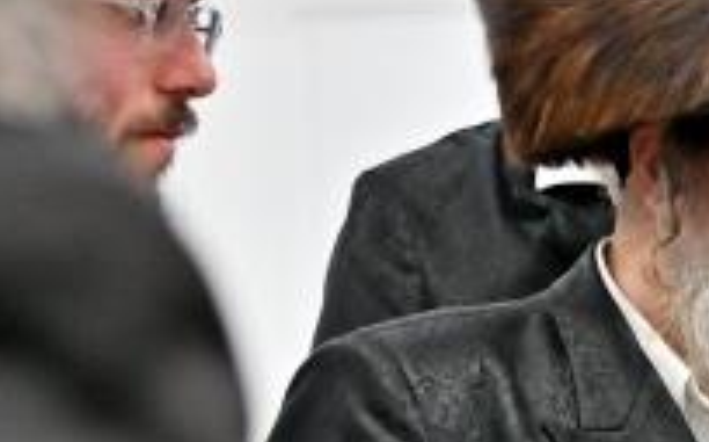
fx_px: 3408
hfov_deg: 10.7
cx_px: 1519
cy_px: 364
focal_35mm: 177
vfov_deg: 7.4
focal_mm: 34.5
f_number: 4
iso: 640
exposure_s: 1/200
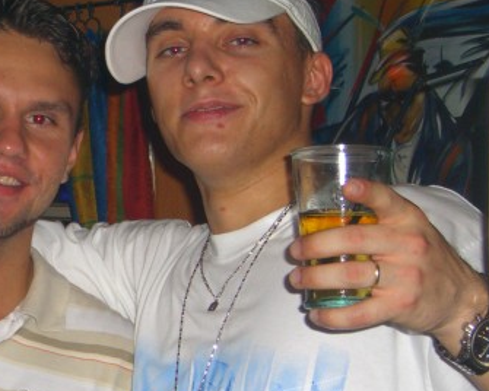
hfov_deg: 14.3
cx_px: 3
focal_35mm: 133
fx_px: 1925
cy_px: 287
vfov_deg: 11.6
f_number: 3.6
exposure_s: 1/60
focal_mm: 11.8
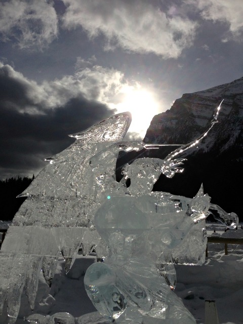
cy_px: 162
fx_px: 309
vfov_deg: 55.4
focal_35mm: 33
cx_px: 122
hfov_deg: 42.9
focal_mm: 4.13
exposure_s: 1/13699
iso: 50
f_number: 2.4
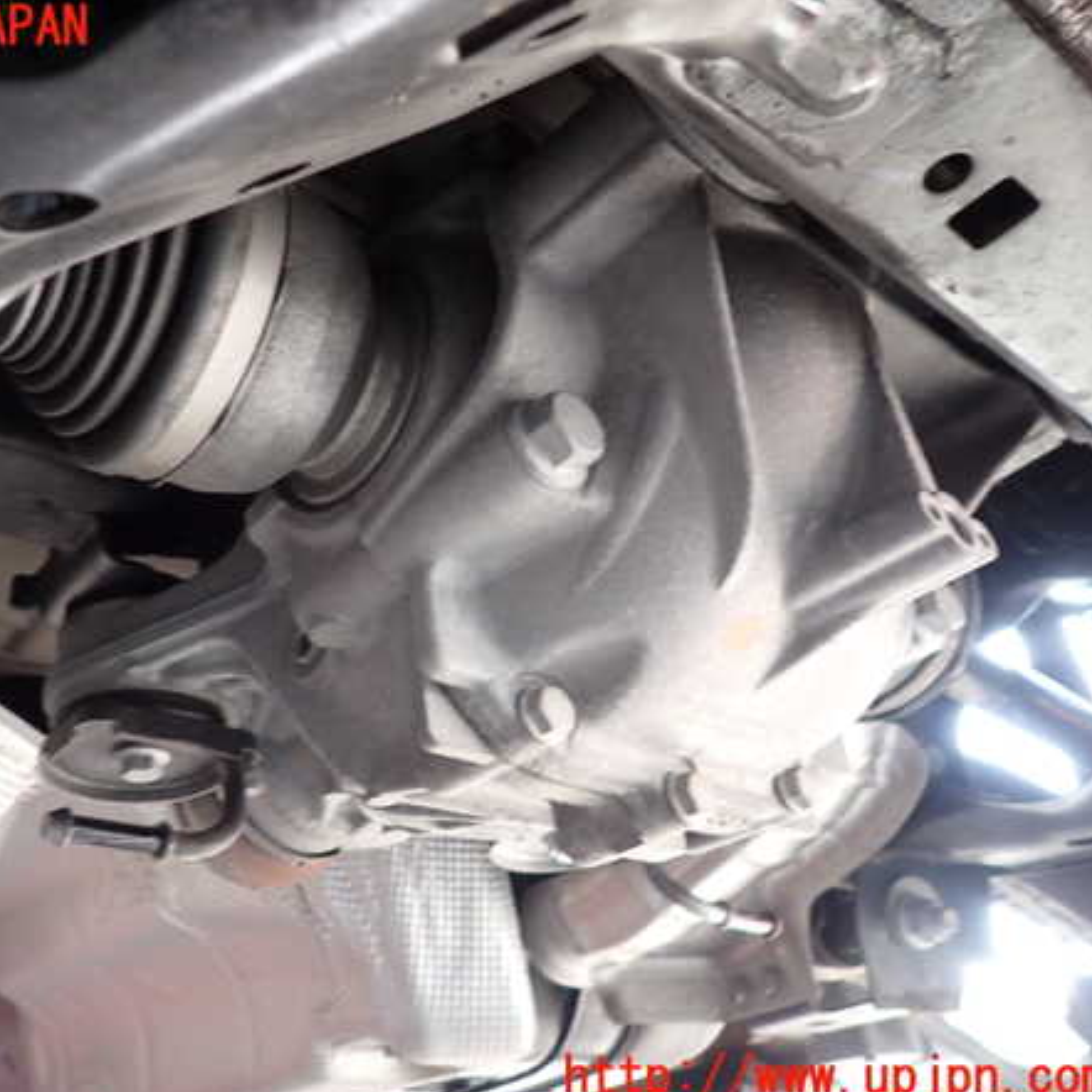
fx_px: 1071
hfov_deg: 53.2
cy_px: 553
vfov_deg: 54.0
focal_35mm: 30
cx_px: 380
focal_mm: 4.5
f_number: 2
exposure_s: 1/50
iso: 200
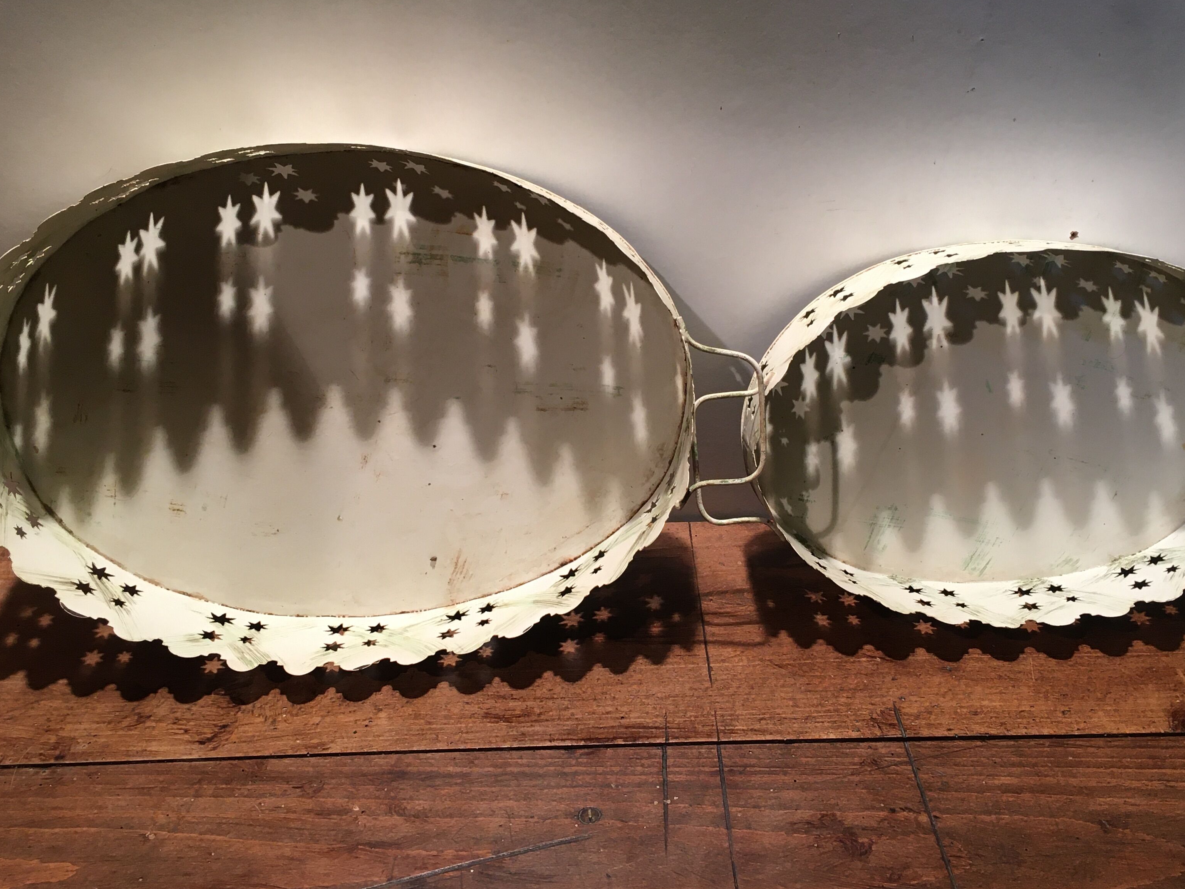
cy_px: 407
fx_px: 1301
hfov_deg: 48.9
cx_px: 632
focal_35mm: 38
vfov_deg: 37.7
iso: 80
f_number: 2.2
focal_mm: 4.15
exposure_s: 1/33
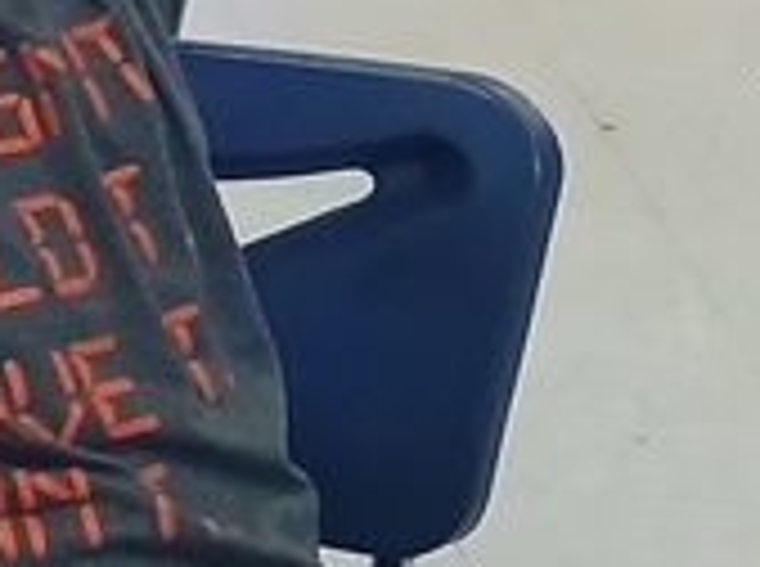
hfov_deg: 10.3
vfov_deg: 9.0
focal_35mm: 158
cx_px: -1241
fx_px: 3462
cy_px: -405
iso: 500
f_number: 1.8
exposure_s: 1/24
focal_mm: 3.98
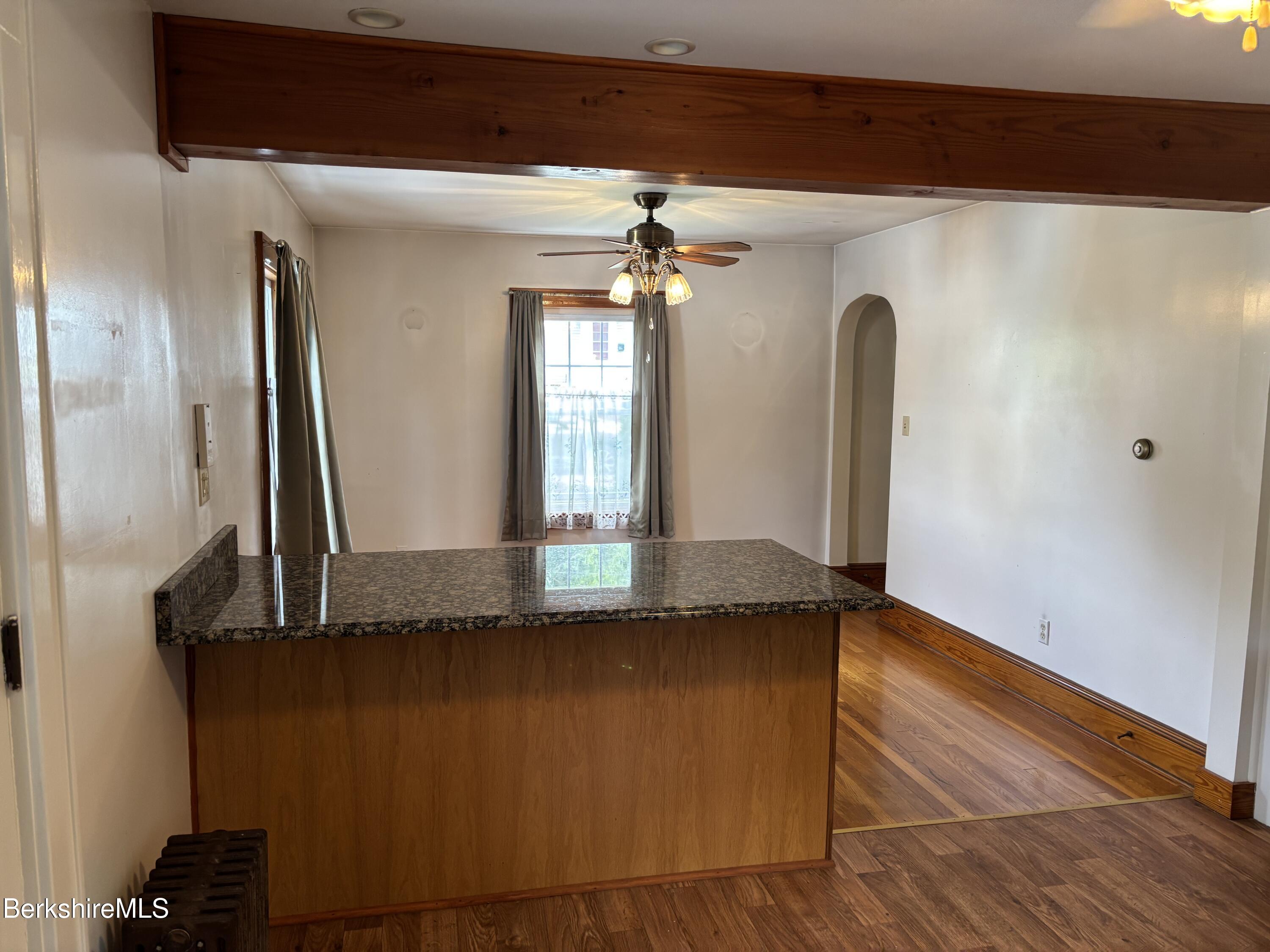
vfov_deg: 53.1
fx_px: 954
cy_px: 476
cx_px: 635
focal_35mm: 26
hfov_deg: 67.3
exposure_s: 1/60
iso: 125
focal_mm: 5.96
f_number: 1.6
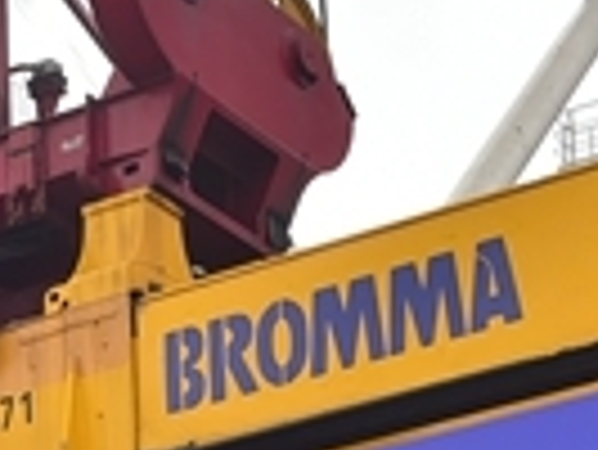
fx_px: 3268
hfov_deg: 10.3
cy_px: 731
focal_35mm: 189
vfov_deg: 7.7
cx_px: -166
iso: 200
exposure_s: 1/200
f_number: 8
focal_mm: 38
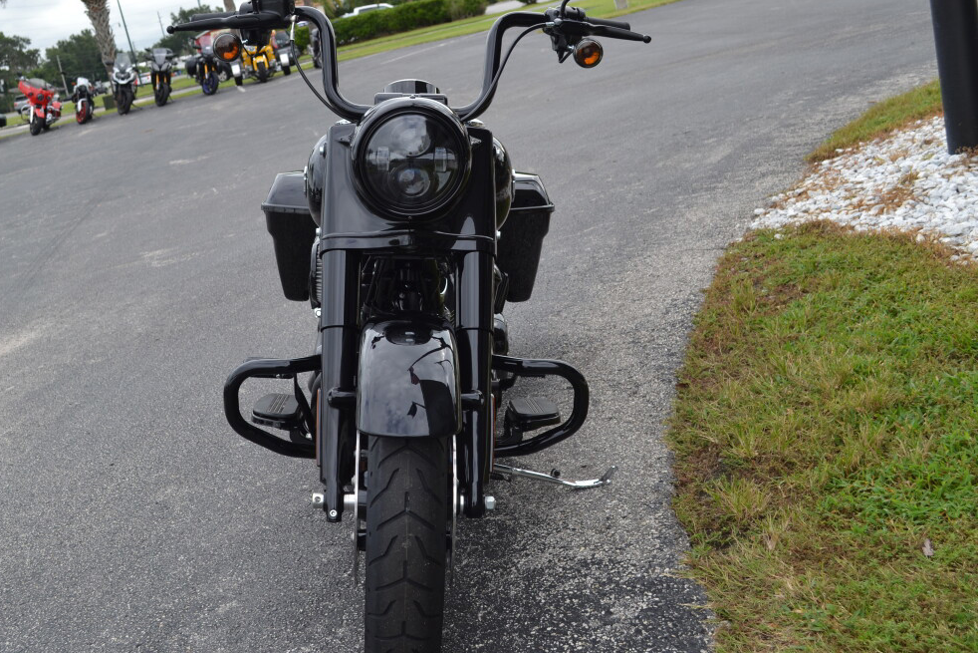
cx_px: 412
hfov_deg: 44.4
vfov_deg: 30.5
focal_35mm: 44
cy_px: 302
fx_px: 1195
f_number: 6.3
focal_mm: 24
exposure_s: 1/160
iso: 100
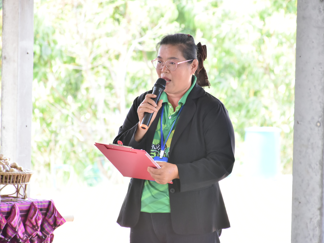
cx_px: 172
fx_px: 2134
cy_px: 121
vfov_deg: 6.5
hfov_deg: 8.7
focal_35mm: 228
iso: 1250
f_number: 5.6
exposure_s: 1/125
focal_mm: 140
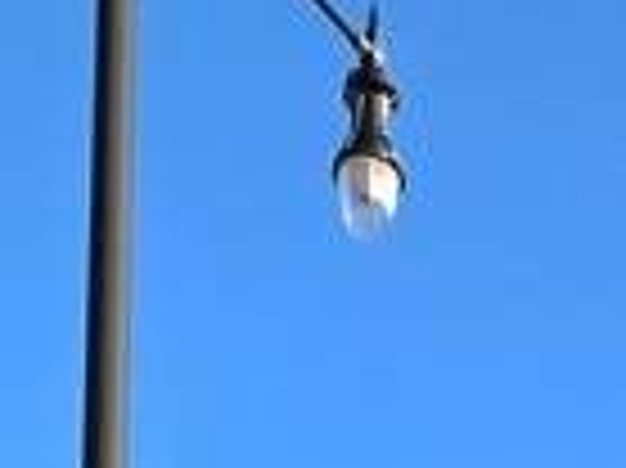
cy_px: 1575
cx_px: 576
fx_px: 1735
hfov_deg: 20.0
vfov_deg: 9.7
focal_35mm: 96
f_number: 2.2
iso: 50
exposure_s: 1/970
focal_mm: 2.2
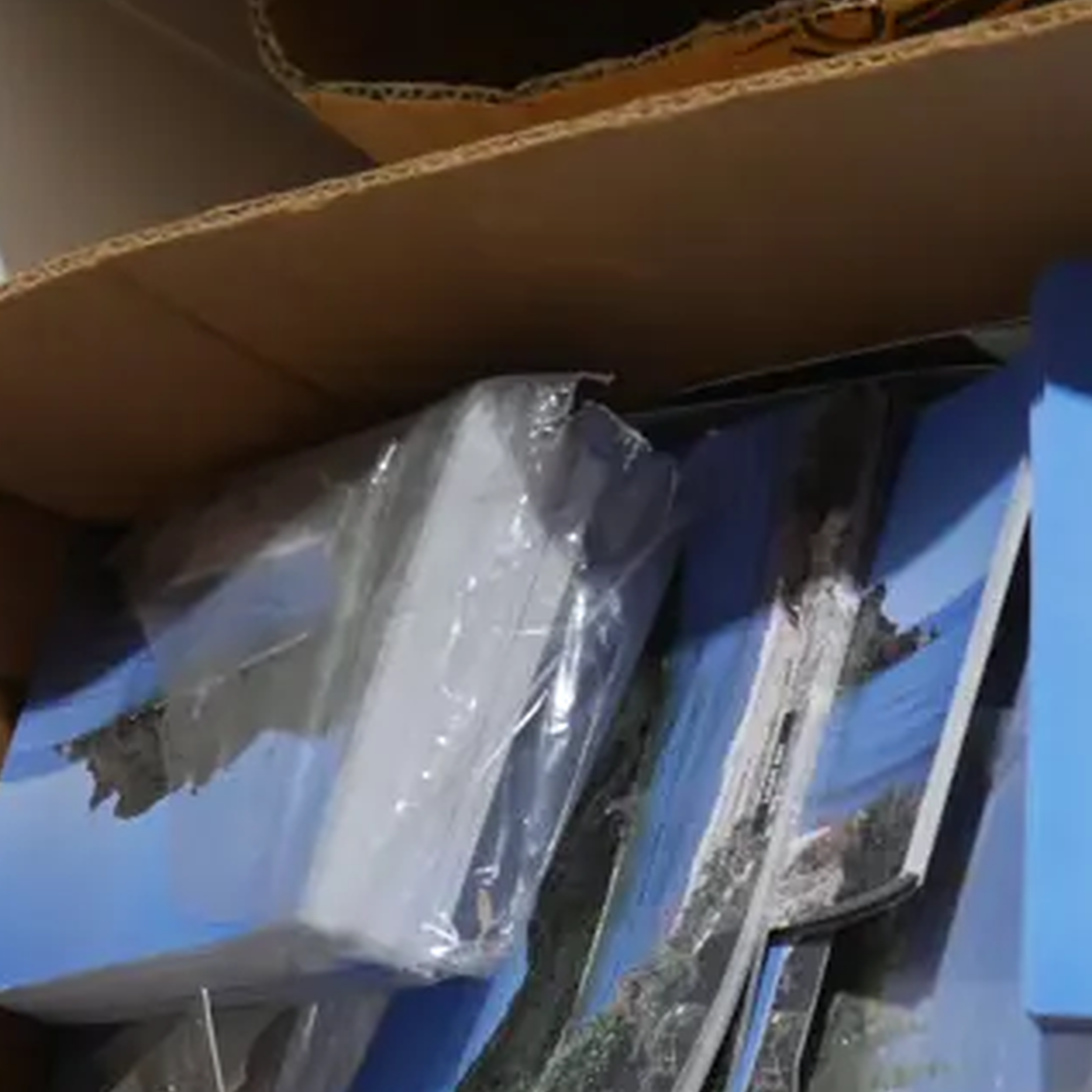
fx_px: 3462
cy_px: 1250
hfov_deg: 17.7
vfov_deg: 17.2
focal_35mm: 97
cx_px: 954
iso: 800
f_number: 4
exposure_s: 1/60
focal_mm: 17
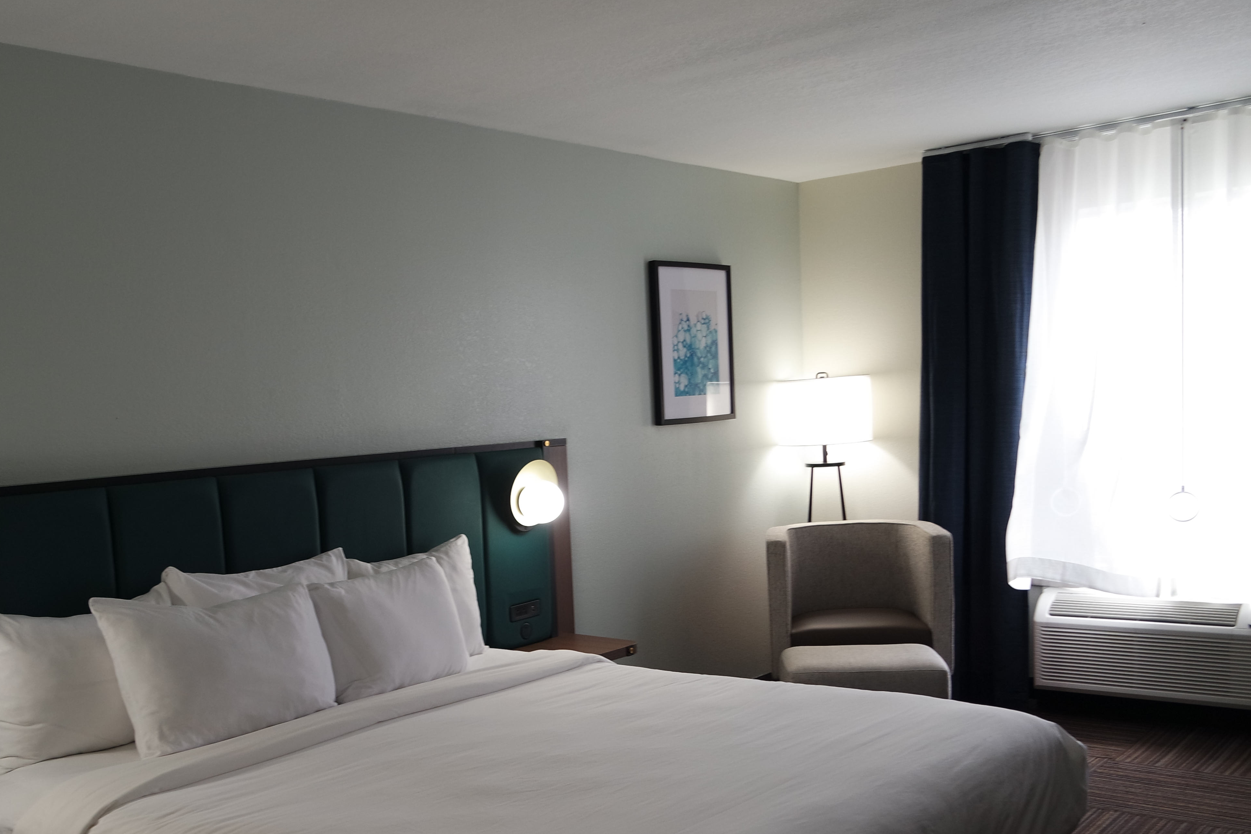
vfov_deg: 38.5
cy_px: 545
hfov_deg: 54.8
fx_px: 1181
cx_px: 426
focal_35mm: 34
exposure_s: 1/30
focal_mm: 16
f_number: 3.5
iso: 200
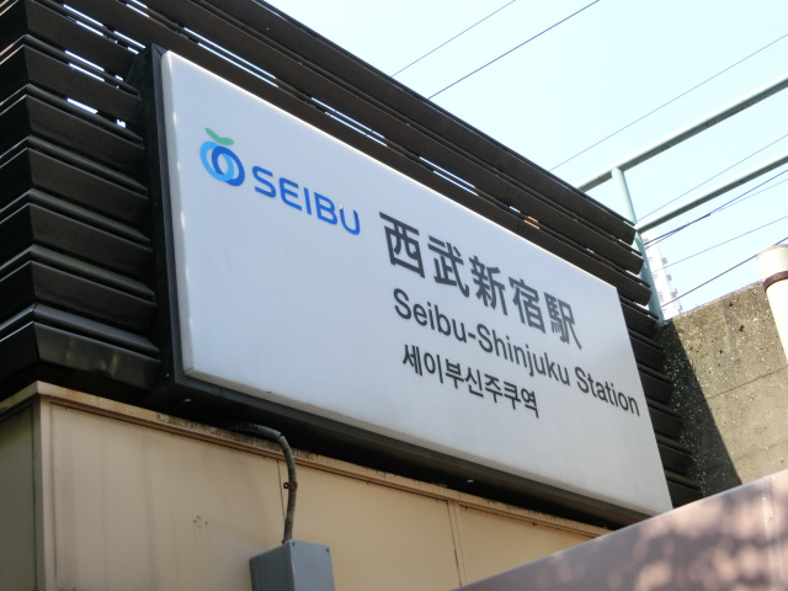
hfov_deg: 32.2
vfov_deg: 24.4
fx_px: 1366
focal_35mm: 60
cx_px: 394
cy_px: 296
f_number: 5
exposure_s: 1/160
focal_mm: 10.7
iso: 80
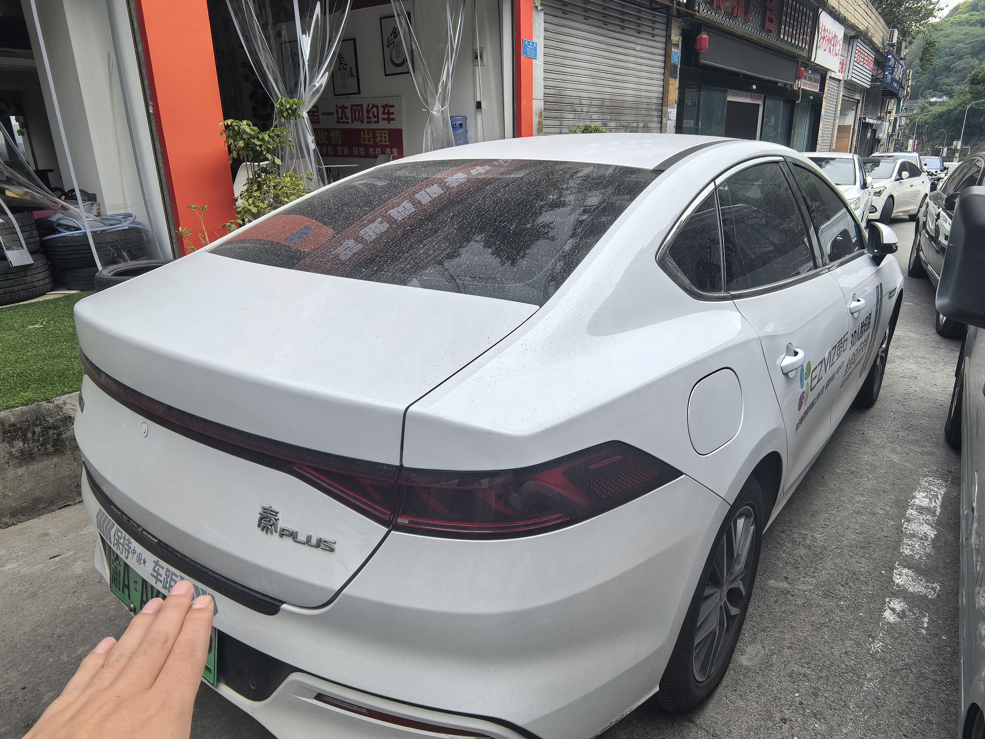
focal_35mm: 22
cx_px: 492
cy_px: 370
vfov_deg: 61.1
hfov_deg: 76.4
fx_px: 626
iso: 50
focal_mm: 1.95
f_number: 2.2
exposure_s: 1/641
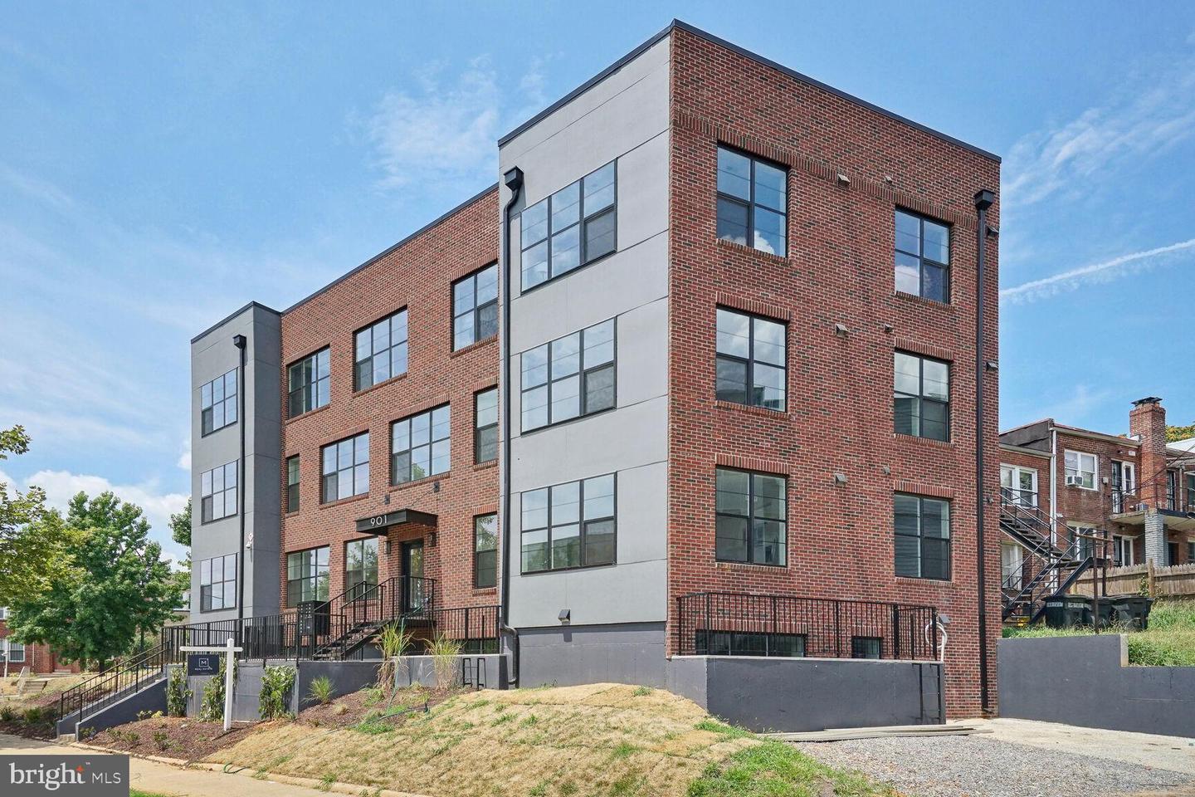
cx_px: 598
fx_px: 631
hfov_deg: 86.9
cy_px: 398
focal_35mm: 19
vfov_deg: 64.6
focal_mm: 19
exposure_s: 1/1250
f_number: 9
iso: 640
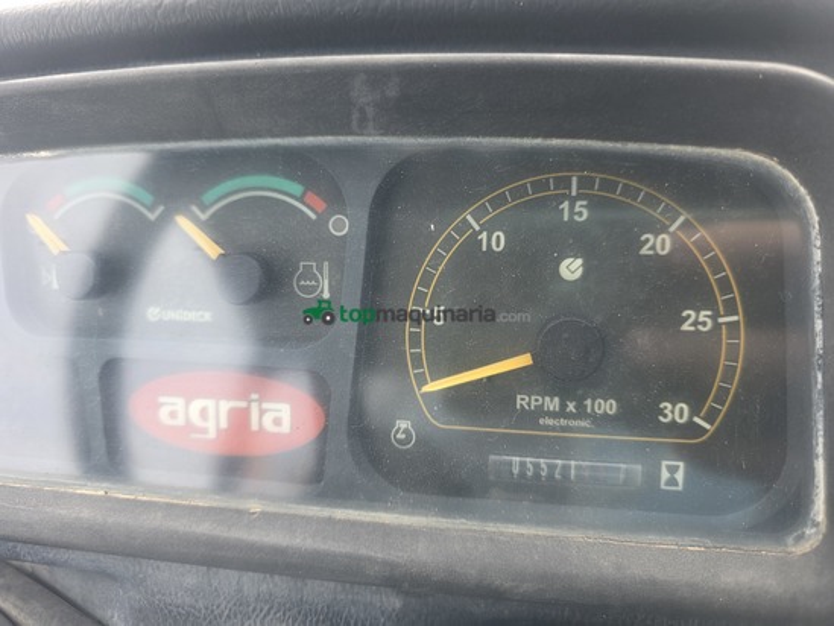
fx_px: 554
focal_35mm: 23
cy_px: 313
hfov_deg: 73.9
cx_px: 417
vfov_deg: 58.9
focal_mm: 6.3
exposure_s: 1/180
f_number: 1.7
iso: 50
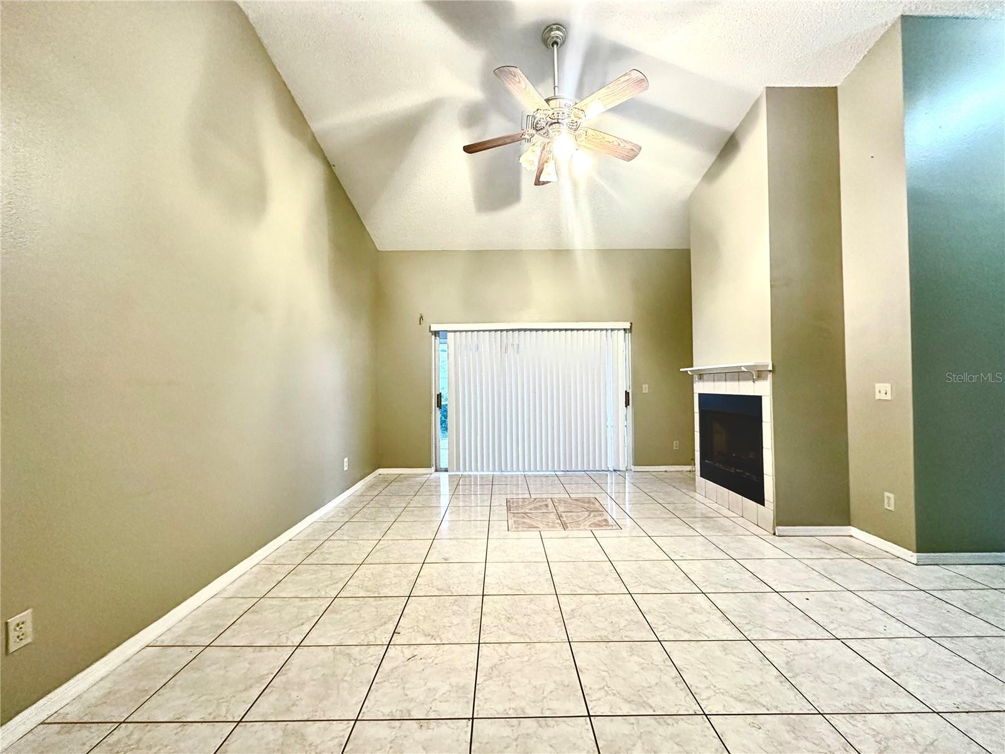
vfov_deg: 85.7
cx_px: 502
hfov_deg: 102.1
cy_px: 377
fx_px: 406
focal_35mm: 14
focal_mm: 2.22
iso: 640
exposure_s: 1/60
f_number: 2.2
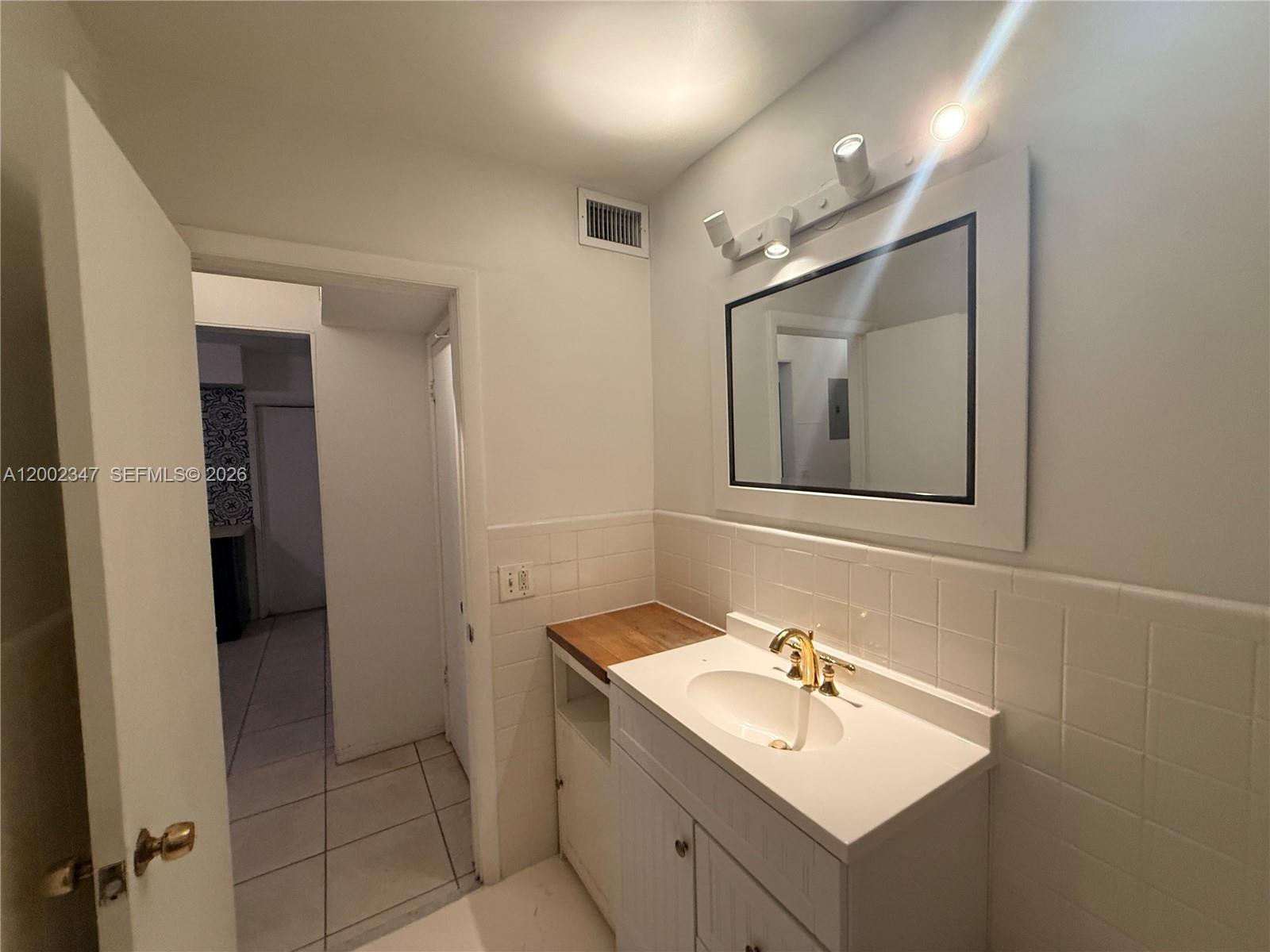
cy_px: 476
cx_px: 635
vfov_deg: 85.7
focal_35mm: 14
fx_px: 514
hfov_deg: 102.1
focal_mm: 2.22
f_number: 2.2
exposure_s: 1/120
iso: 320
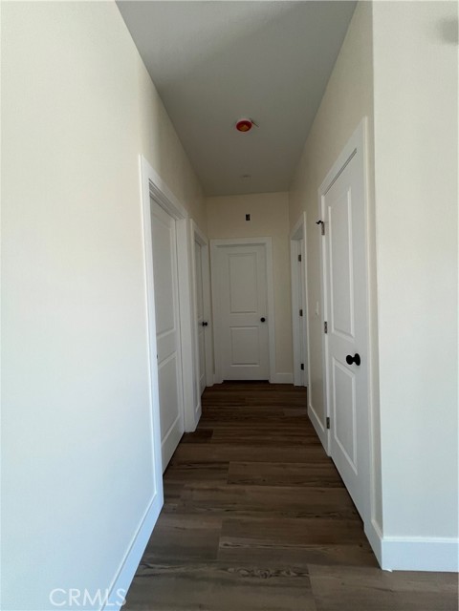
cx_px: 230
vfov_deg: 106.2
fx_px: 230
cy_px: 306
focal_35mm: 13
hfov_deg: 89.9
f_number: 1.8
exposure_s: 1/99
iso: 125
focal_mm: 1.57
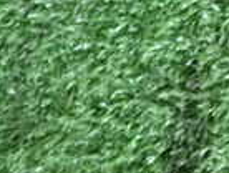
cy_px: -200
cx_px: 227
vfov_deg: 9.8
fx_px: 921
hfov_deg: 14.0
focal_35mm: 139
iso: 200
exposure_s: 1/30
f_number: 2.4
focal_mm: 5.79
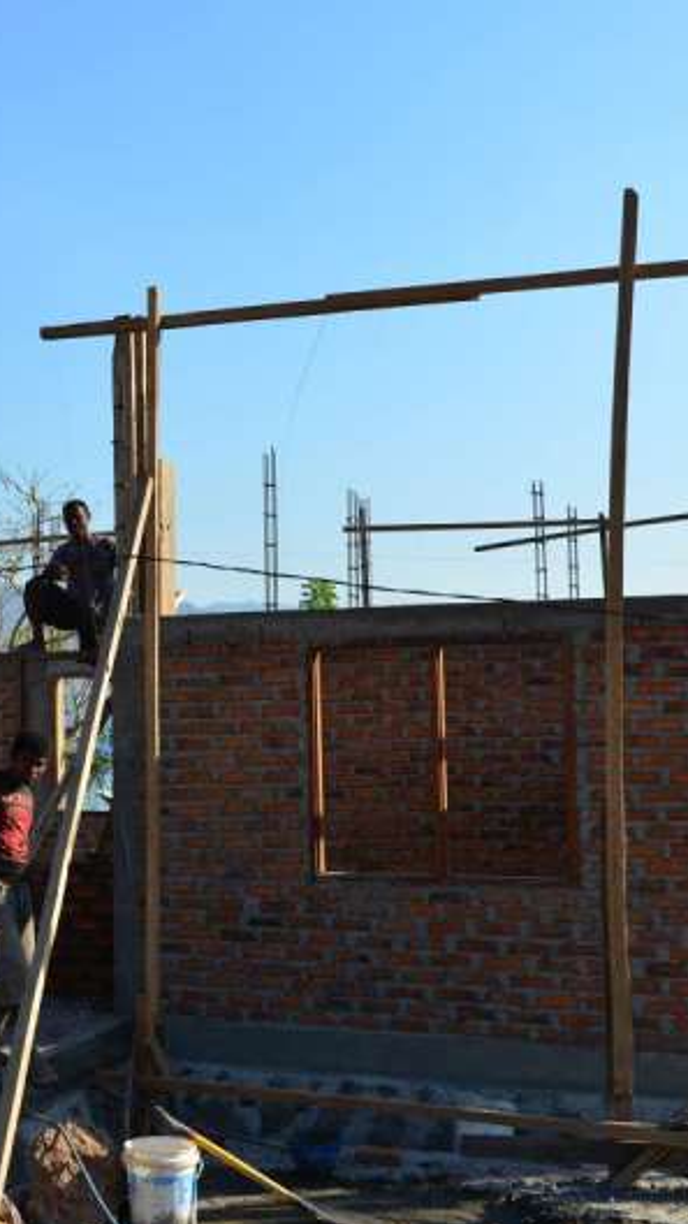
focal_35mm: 54
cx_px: 2
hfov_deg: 21.5
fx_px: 1751
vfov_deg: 38.5
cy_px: 614
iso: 250
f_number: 10
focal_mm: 34
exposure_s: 1/400
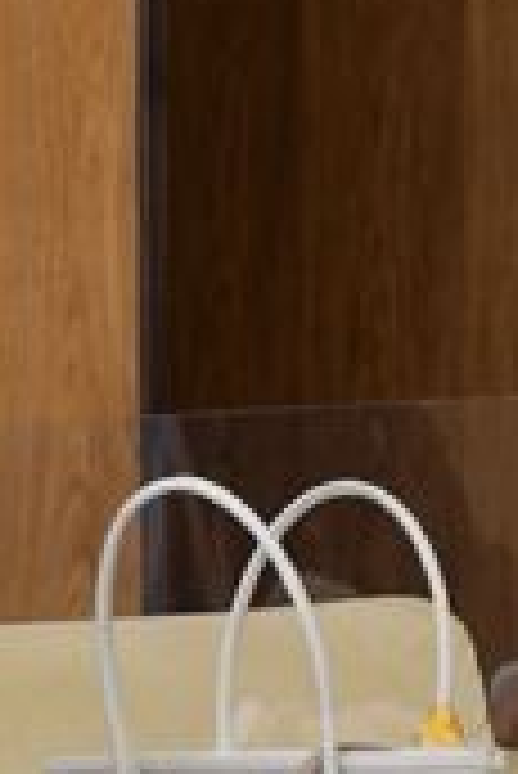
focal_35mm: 283
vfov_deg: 7.3
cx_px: -356
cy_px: 214
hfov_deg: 4.8
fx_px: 6105
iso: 2000
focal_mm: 65
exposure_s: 1/250
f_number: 8
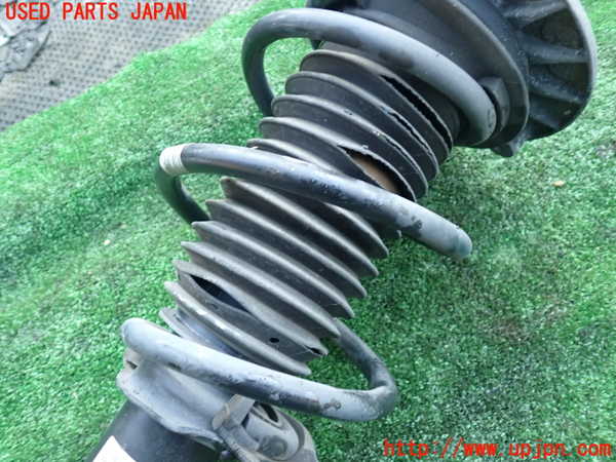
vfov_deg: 46.8
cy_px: 231
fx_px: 534
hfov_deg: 60.0
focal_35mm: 30
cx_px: 308
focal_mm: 5.4
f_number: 2.3
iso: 200
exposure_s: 1/30
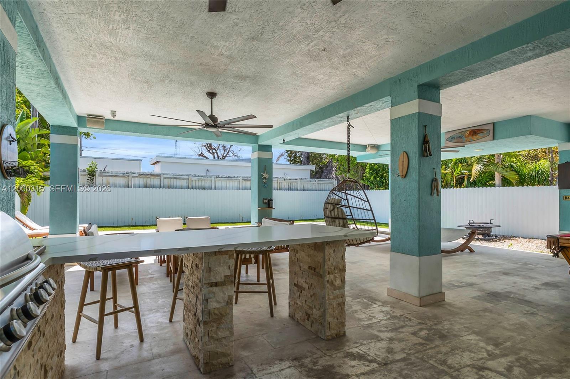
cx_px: 285
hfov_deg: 90.0
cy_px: 190
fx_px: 285
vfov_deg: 67.3
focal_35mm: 18
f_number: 9
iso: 100
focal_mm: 12
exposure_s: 1/100
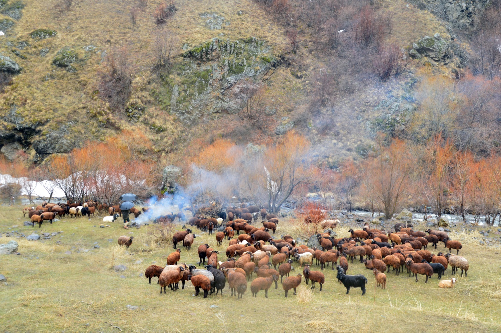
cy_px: 166
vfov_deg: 30.8
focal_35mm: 44
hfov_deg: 45.0
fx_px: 605
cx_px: 250
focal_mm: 29
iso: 400
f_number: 8
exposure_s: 1/60
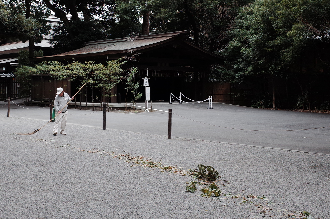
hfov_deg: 35.6
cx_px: 143
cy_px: 89
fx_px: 513
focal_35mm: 56
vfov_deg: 24.1
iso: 400
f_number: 5.6
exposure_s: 1/200
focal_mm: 18.3
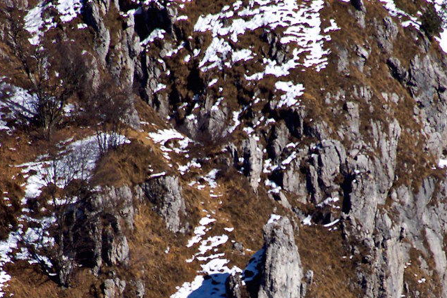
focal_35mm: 788
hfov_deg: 2.6
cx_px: 260
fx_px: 9779
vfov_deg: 1.7
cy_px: 314
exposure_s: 1/800
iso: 100
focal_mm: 140
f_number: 5.6
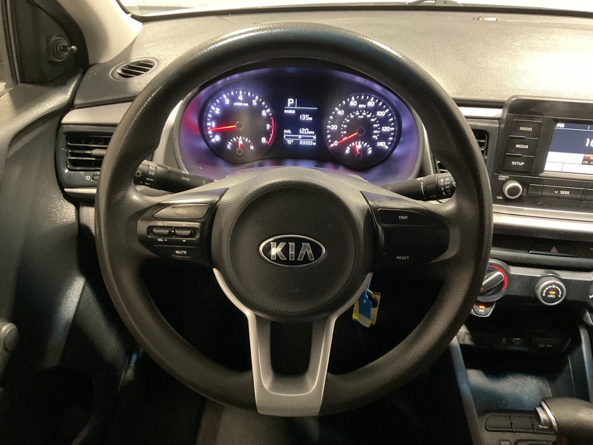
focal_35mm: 29
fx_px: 497
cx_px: 296
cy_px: 222
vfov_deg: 48.2
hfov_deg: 61.7
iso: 500
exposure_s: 1/25
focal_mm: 3
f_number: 1.8
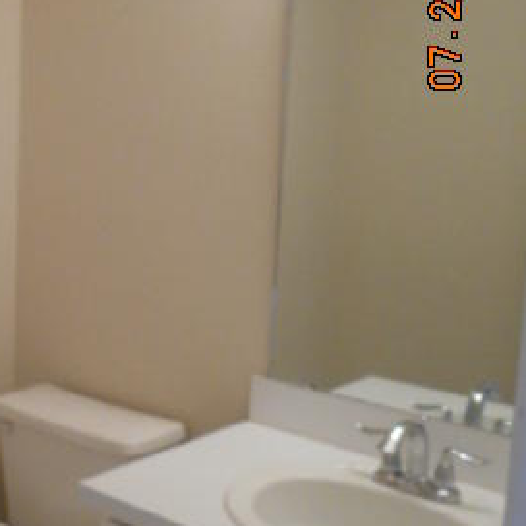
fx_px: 894
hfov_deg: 31.6
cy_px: 267
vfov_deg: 32.8
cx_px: 81
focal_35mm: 52
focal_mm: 4.5
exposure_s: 1/13
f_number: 3.7
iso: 400
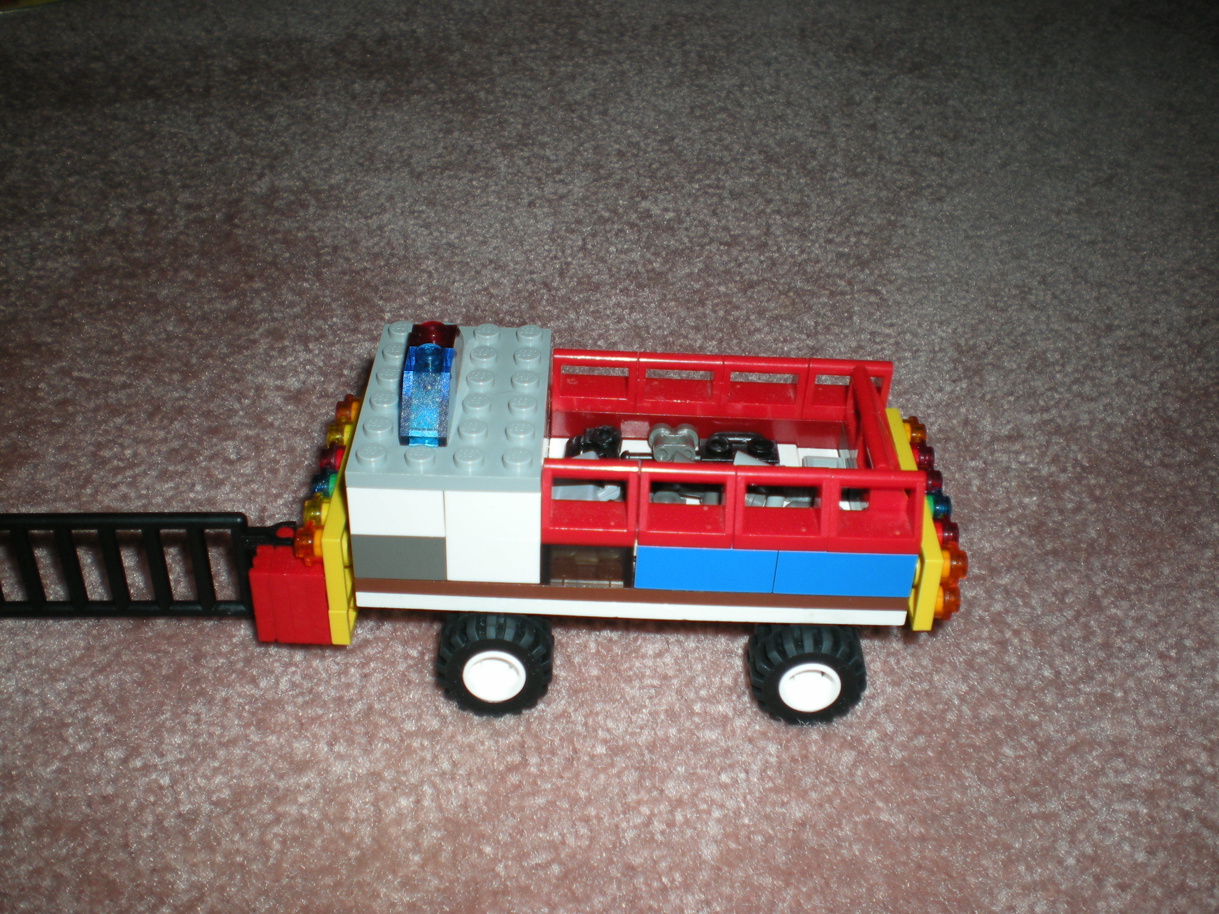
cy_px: 457
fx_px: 1338
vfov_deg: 37.7
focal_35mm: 38
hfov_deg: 49.0
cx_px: 610
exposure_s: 1/60
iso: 64
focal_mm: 6.3
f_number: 3.1
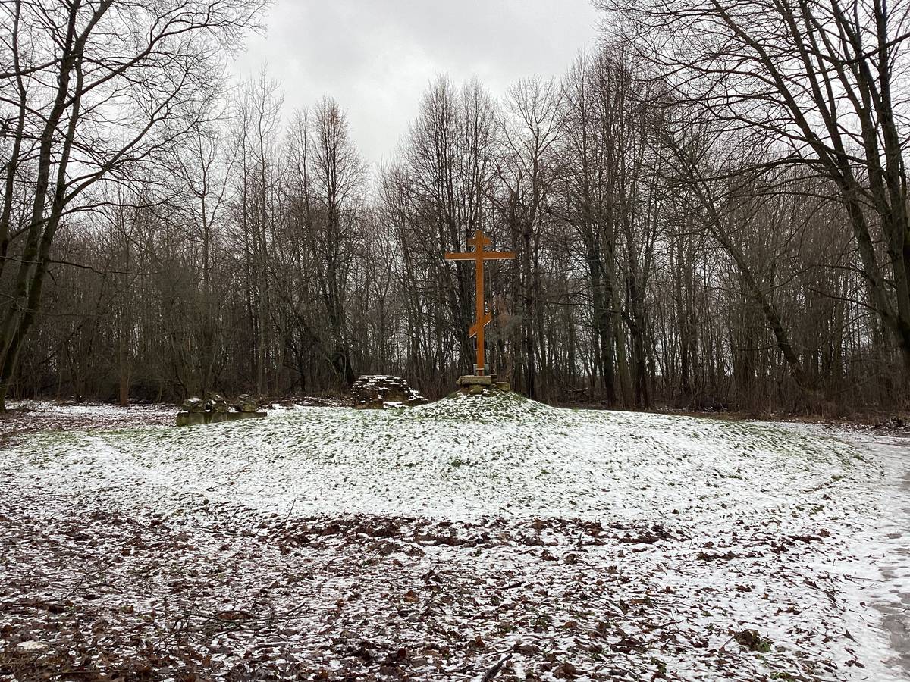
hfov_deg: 58.4
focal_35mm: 31
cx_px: 455
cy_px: 341
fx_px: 815
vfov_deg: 45.4
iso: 32
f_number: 2.4
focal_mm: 3.3
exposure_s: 1/120
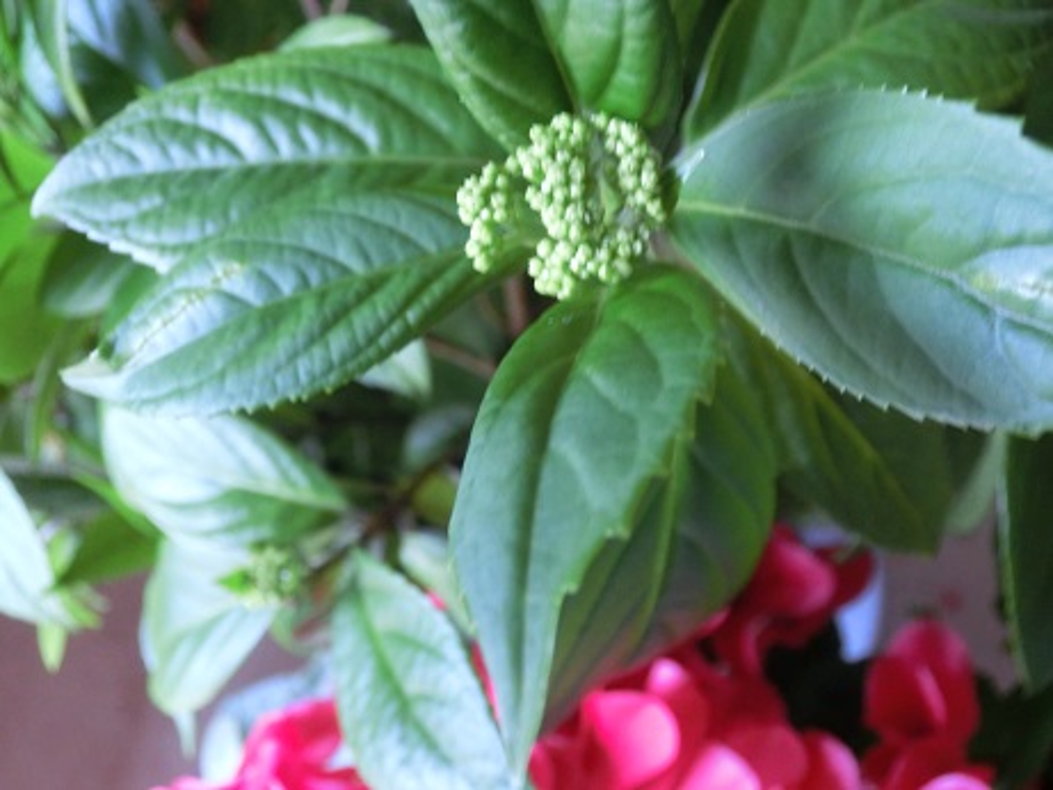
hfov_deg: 50.1
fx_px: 1126
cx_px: 526
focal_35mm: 37
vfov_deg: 38.7
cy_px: 395
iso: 800
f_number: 4.1
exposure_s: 1/30
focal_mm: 6.5
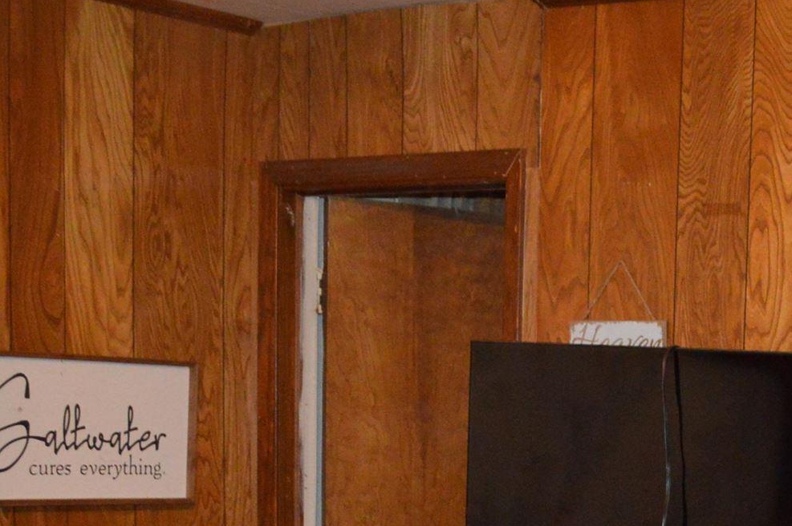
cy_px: 782
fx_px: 1846
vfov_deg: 15.1
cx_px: 962
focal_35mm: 84
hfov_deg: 22.3
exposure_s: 1/60
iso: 2000
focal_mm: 18
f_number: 3.5
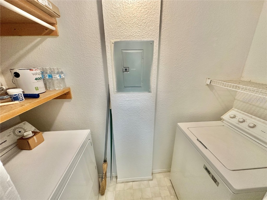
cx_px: 134
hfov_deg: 102.1
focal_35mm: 14
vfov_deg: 85.7
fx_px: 108
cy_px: 100
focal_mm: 2.22
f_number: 2.2
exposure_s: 1/120
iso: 250
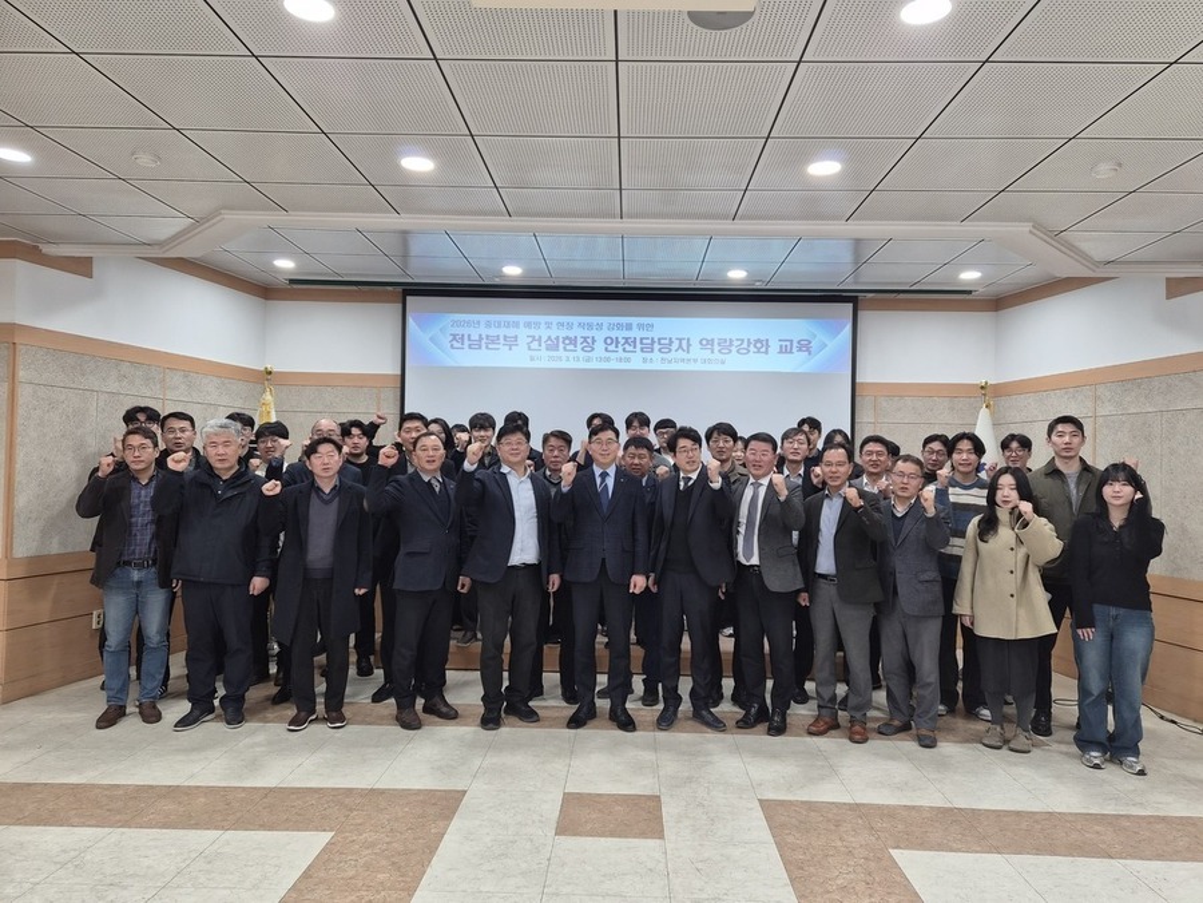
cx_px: 602
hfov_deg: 73.9
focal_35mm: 23
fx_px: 799
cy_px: 452
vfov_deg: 58.9
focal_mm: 5.4
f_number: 1.8
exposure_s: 1/120
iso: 100
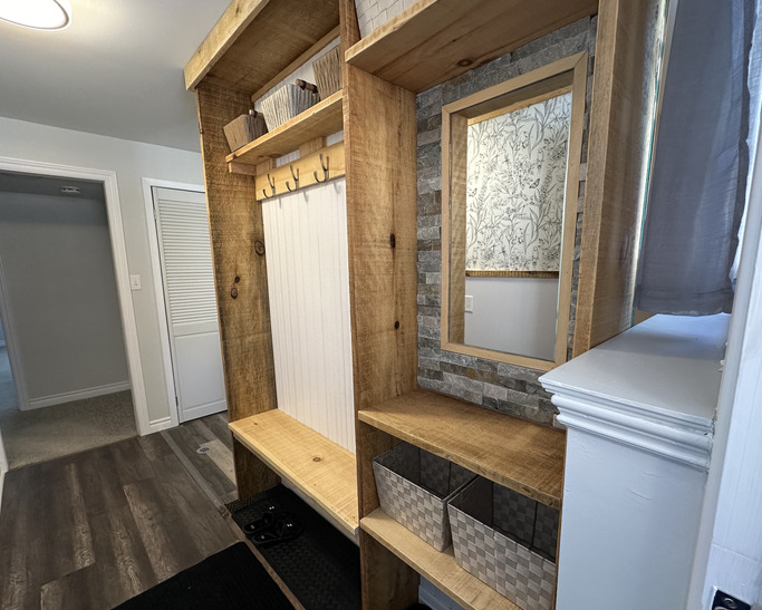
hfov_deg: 93.1
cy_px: 325
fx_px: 361
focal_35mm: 16
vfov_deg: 80.3
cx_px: 383
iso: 200
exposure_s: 1/120
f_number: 2.2
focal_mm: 2.22
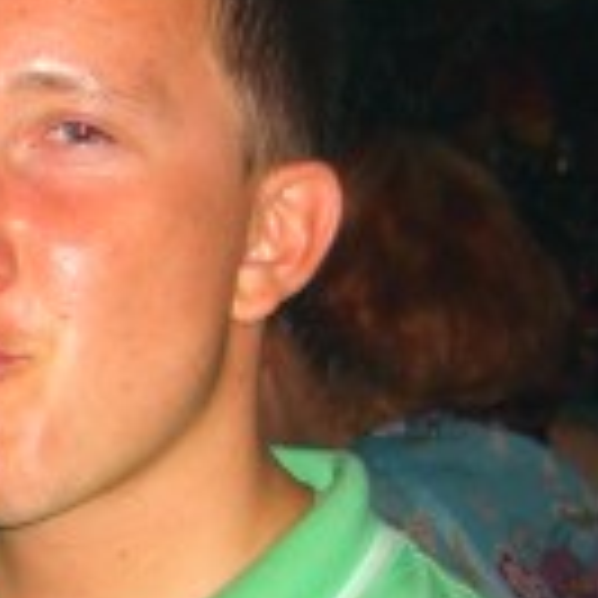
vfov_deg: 11.4
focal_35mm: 152
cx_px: -157
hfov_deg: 11.2
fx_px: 2971
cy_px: 513
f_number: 2.8
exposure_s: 1/60
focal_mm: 7.9
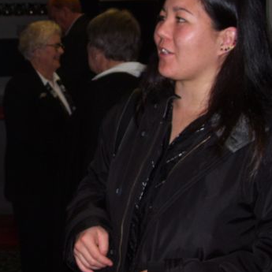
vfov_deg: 29.0
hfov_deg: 28.5
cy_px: 106
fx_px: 525
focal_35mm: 59
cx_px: 59
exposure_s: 1/60
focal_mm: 6
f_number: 2.7
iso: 80
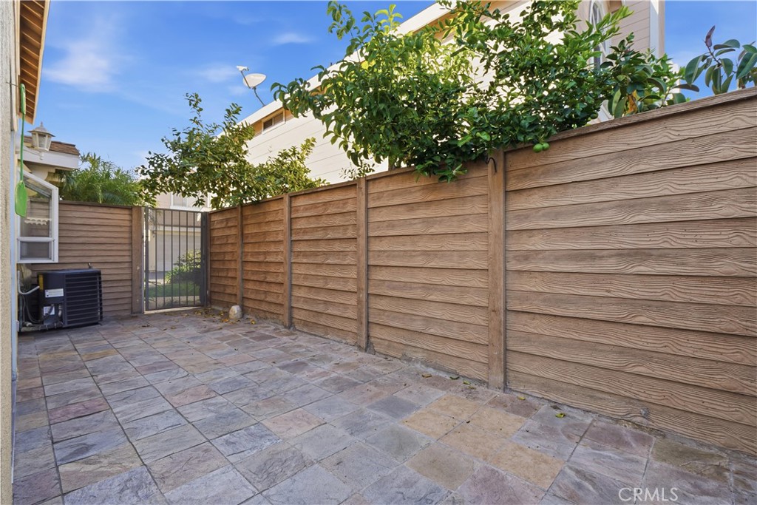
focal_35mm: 16
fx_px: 336
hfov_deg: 96.7
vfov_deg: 73.8
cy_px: 252
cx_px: 378
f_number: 8
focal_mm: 16
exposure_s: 1/160
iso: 200
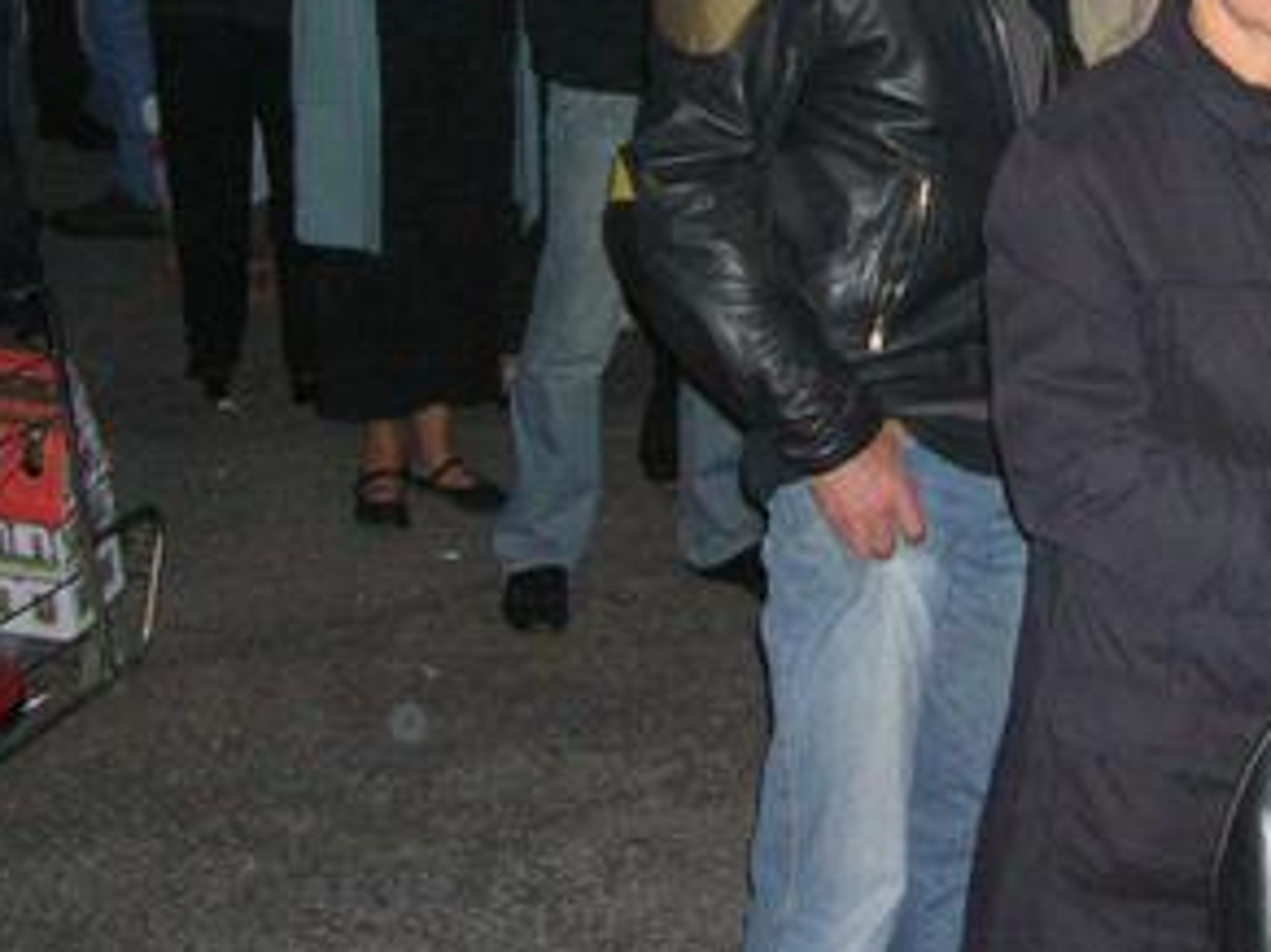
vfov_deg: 18.6
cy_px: 0
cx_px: 1092
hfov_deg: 24.8
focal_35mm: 77
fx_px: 2826
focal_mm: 5.8
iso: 200
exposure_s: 1/60.1
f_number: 2.8
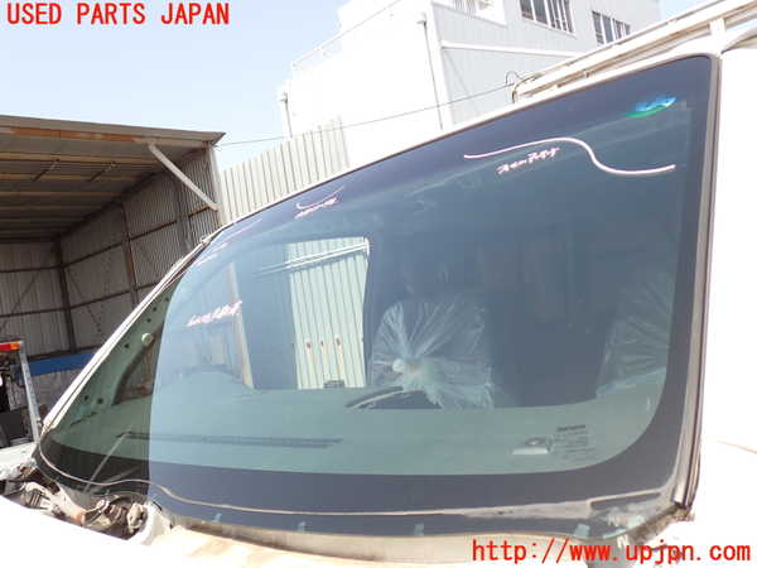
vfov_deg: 46.8
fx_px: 656
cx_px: 378
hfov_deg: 60.0
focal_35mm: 30
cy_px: 284
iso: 100
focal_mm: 5.4
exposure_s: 1/500
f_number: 3.2
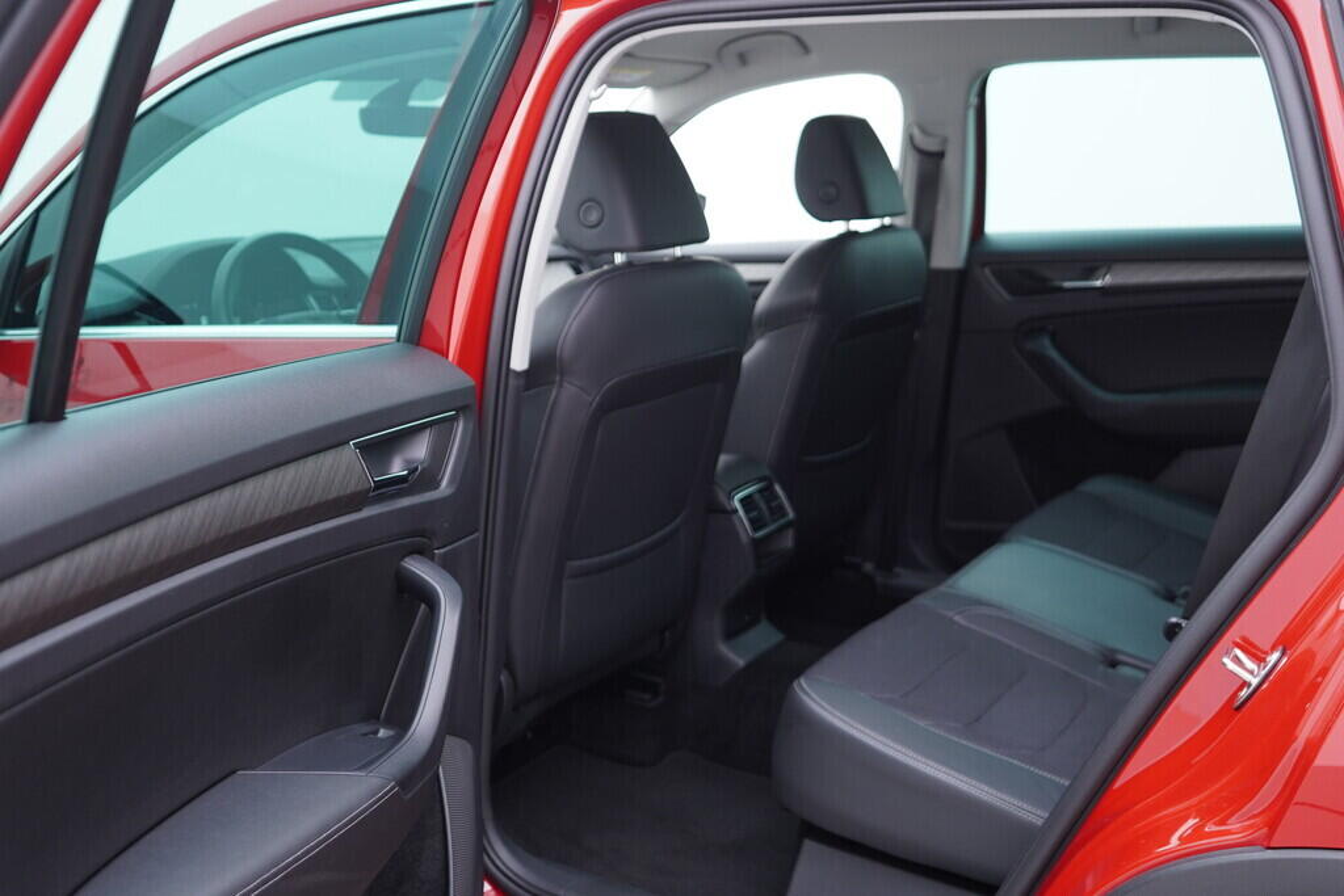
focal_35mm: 36
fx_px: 1344
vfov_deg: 36.9
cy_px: 448
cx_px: 672
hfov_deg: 53.1
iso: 200
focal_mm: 24
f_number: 2.8
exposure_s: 1/40
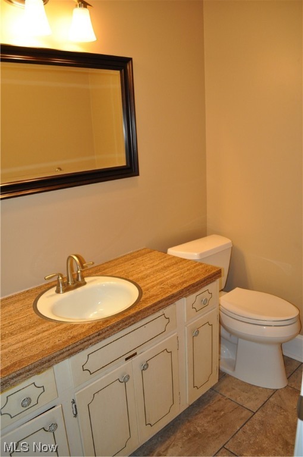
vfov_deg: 67.5
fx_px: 342
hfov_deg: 47.8
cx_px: 152
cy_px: 228
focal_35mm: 27
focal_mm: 18
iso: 800
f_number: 3.5
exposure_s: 1/80
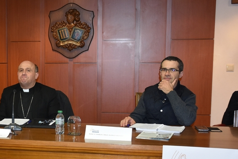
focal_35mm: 63
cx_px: 30
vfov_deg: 21.6
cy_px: 101
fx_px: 416
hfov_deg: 30.7
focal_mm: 23
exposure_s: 1/60
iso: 800
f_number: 4
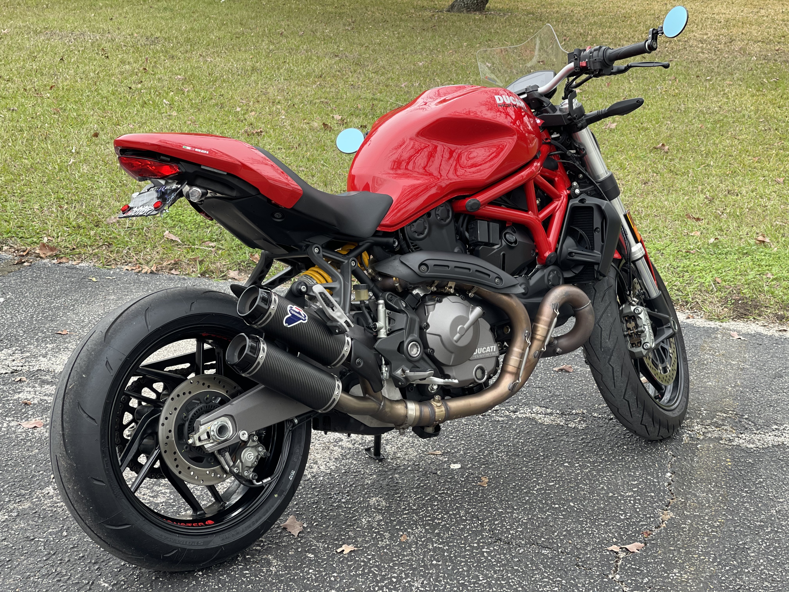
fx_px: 1459
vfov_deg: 22.9
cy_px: 296
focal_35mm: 64
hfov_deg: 30.3
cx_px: 394
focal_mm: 7.5
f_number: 2.2
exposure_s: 1/121
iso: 32
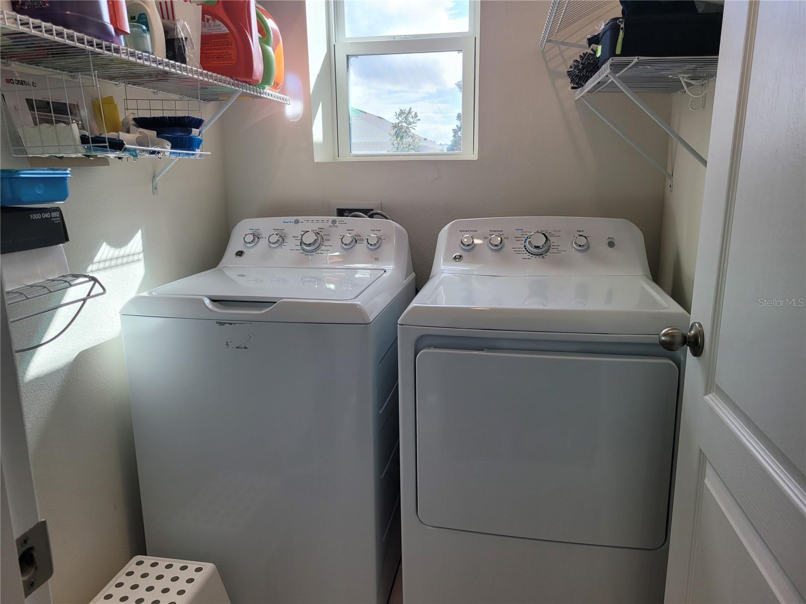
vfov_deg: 53.1
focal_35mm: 26
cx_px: 403
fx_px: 605
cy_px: 302
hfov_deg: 67.3
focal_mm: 5.4
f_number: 1.8
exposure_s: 1/189
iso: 40
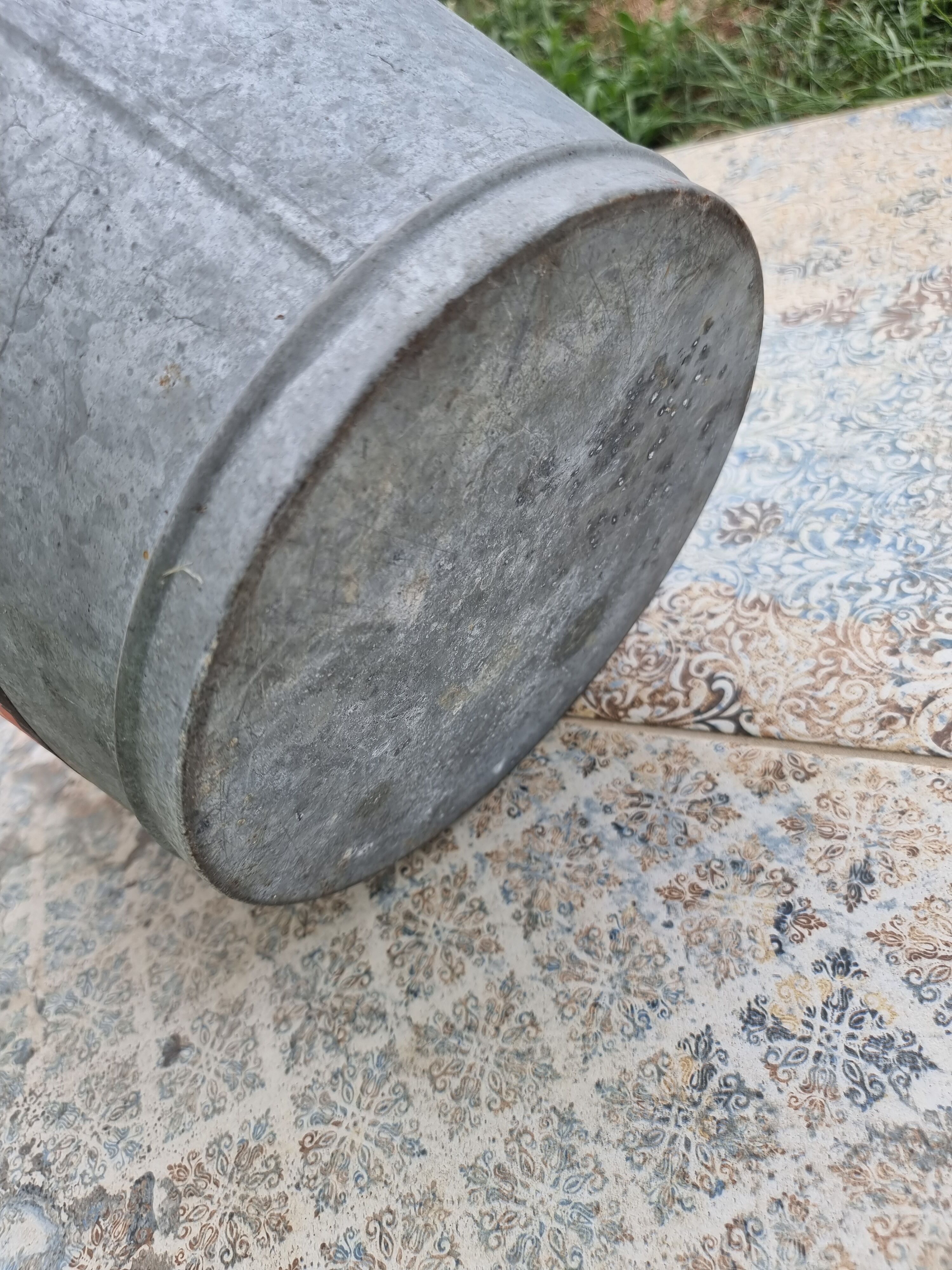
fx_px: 880
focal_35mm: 24
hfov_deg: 56.8
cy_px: 635
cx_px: 476
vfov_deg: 71.6
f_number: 1.8
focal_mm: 6.7
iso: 50
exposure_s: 1/574
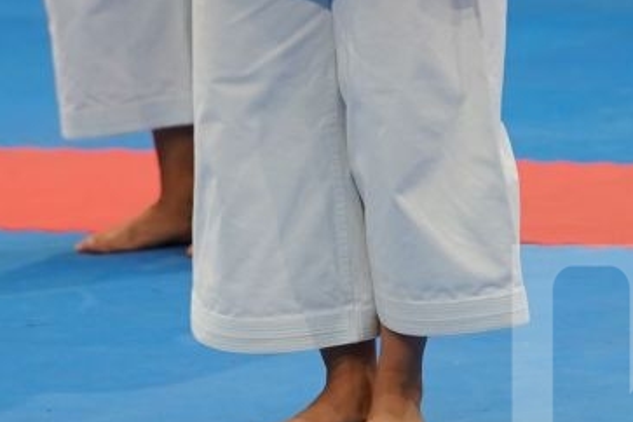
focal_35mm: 546
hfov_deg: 3.8
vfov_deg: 2.5
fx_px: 9600
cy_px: -216
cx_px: 675
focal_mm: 110
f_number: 2.8
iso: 800
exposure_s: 1/500
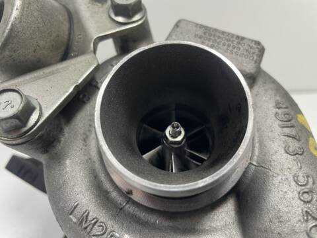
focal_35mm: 26
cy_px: 119
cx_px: 158
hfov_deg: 67.3
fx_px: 238
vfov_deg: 53.1
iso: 100
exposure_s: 1/100
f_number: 1.6
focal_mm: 4.2
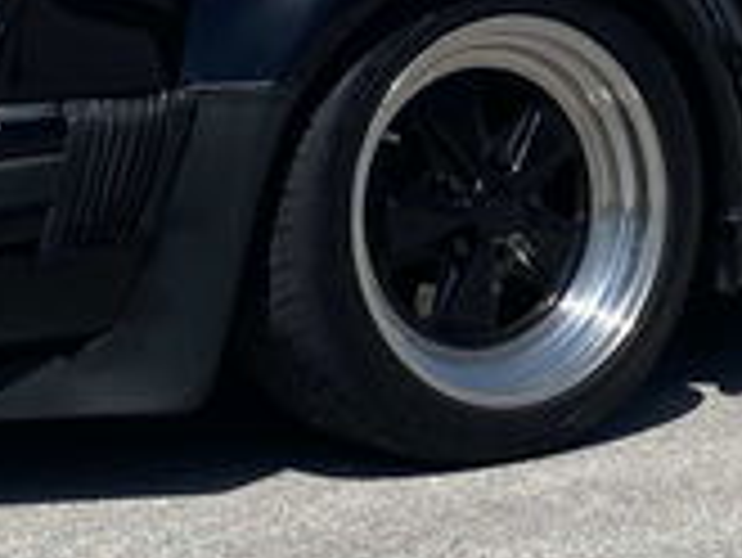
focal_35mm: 121
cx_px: 688
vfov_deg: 12.1
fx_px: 2596
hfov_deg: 16.0
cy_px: -9
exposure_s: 1/6757
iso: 32
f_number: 1.8
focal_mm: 4.25
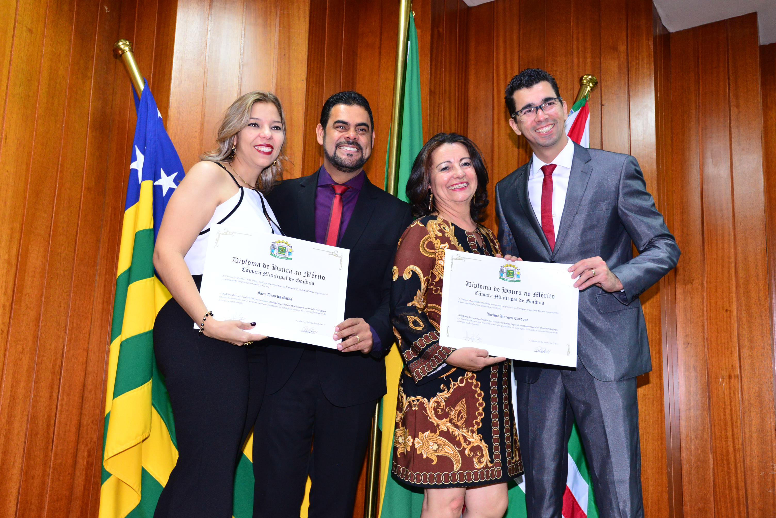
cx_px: 388
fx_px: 755
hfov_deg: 54.4
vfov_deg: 37.9
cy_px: 259
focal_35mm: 35
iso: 2500
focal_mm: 35
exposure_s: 1/125
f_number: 5
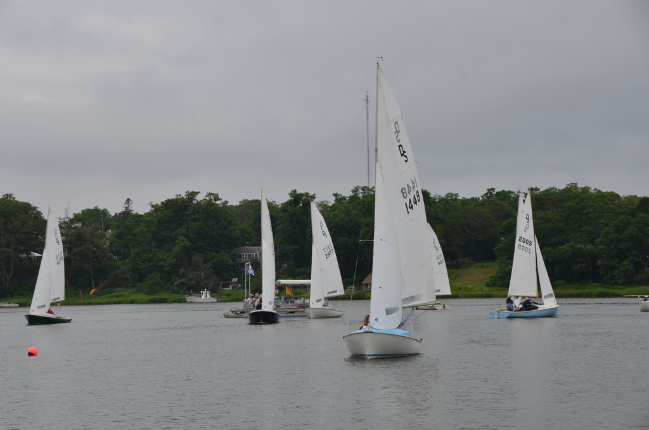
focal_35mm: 93
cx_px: 324
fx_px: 1673
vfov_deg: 14.6
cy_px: 215
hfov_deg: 22.0
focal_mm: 62
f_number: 8
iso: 110
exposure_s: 1/250
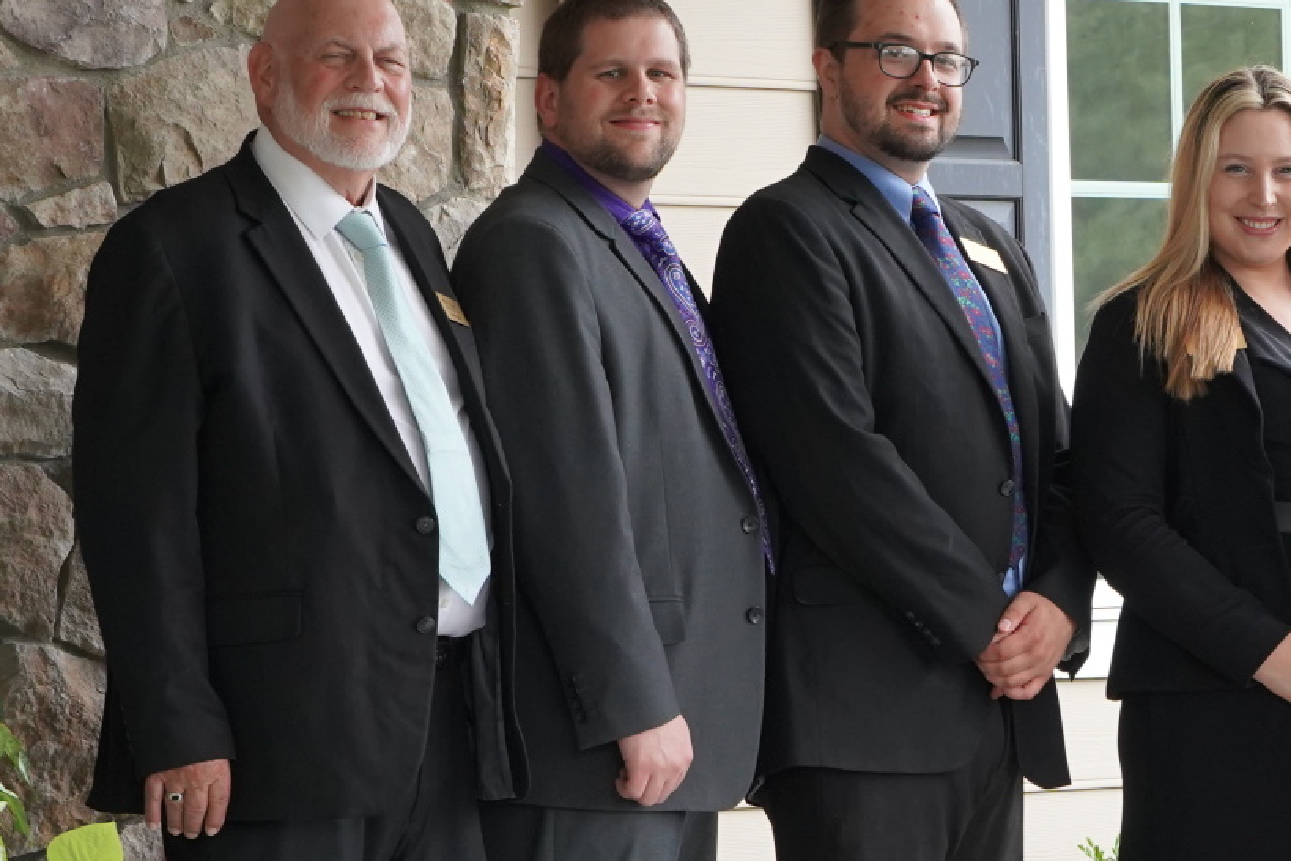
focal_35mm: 203
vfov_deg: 6.8
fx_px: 7281
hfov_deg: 10.1
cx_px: 1162
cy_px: 570
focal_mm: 74
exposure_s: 1/160
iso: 1600
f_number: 9
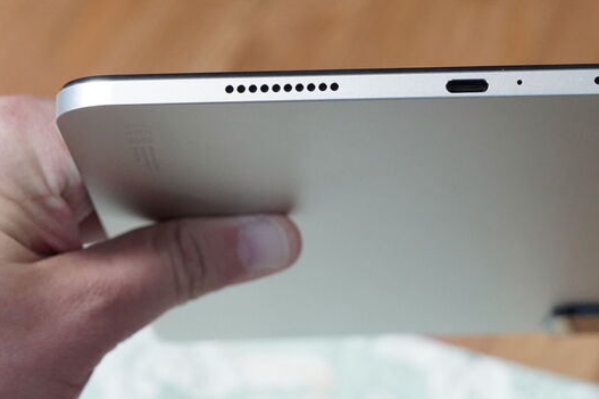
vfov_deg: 15.5
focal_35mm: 88
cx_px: 449
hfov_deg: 22.9
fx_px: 1464
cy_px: 135
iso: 6400
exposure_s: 1/160
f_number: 8
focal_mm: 56
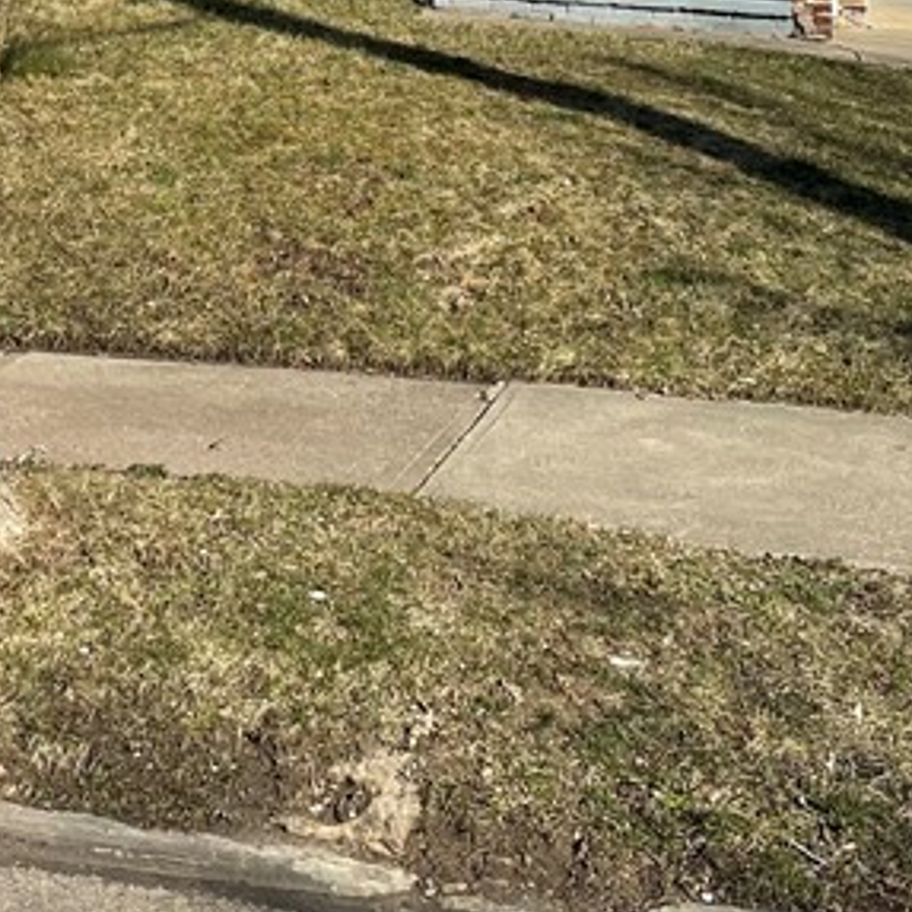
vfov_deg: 19.5
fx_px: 2444
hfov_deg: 21.0
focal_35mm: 82
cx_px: 257
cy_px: -273
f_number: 1.6
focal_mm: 4.2
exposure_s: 1/3401
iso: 32
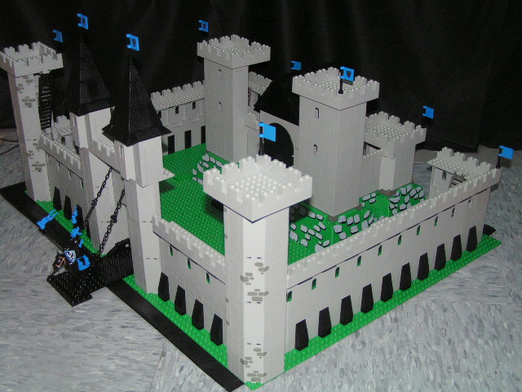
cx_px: 261
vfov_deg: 32.9
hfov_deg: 42.9
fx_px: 664
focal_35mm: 44
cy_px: 196
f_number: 2.8
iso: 200
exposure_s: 1/50
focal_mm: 7.4
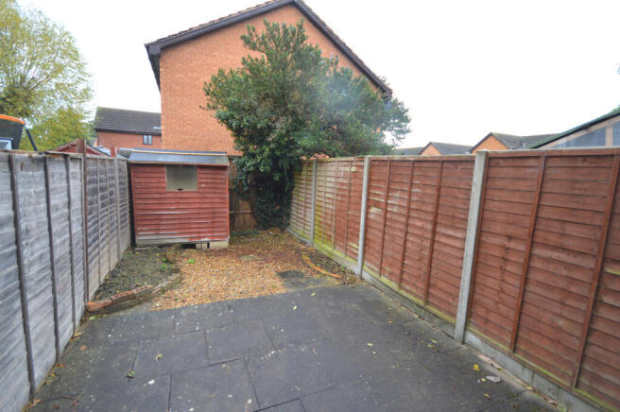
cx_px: 310
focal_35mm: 15
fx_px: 258
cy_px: 206
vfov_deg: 77.2
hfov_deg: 100.4
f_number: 5
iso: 400
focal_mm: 10
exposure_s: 1/100
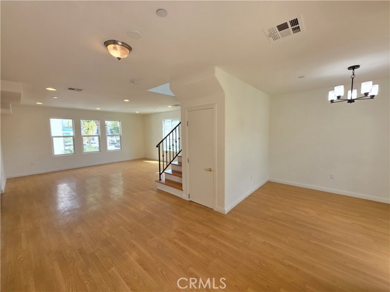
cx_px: 195
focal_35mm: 13
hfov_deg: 106.2
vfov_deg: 89.9
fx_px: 146
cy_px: 146
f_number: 1.9
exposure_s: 1/120
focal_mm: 2.2
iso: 25
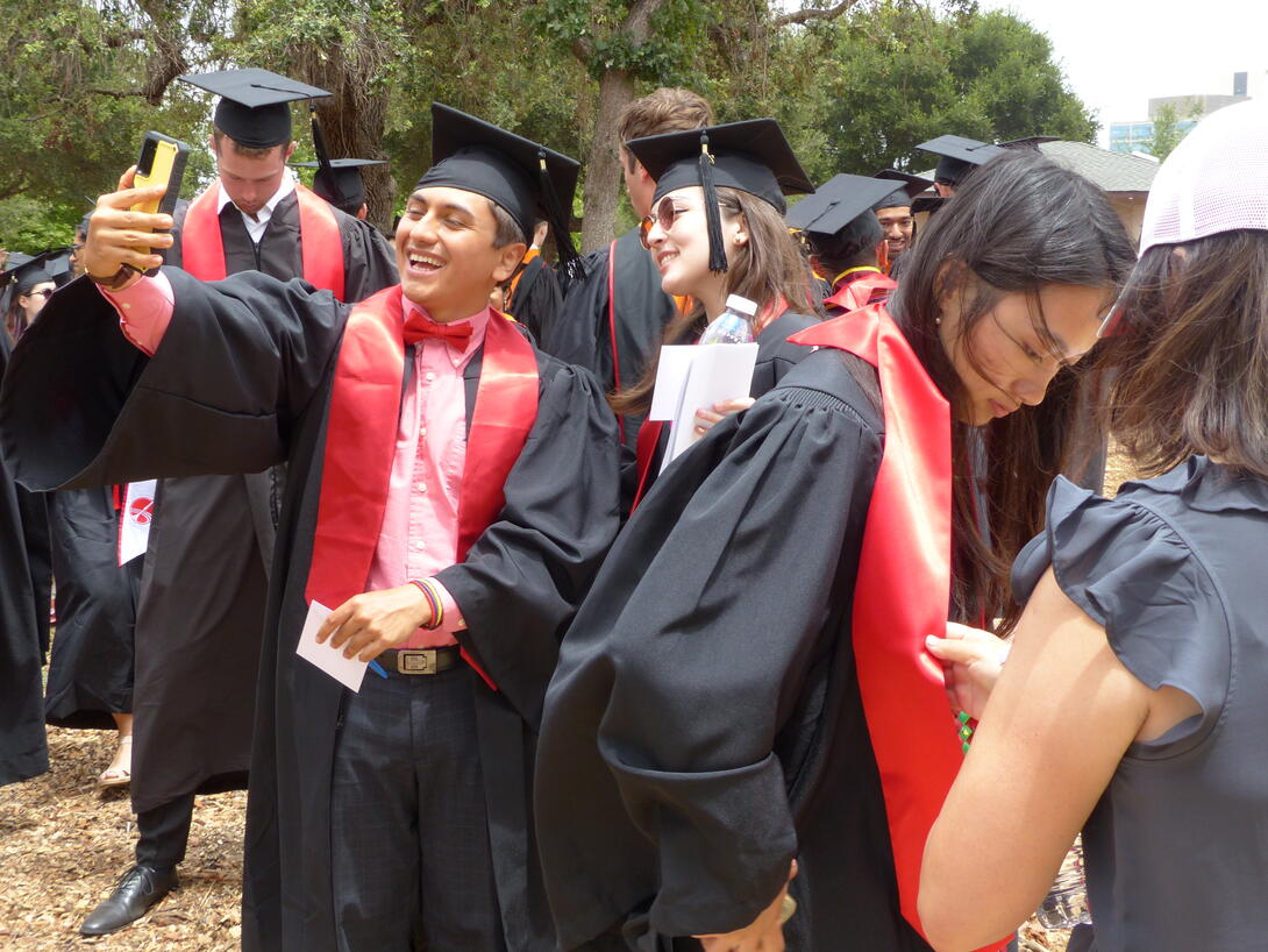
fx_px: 1905
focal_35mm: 52
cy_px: 476
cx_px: 634
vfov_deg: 28.0
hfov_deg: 36.8
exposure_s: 1/250
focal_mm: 9.4
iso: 100
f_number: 4
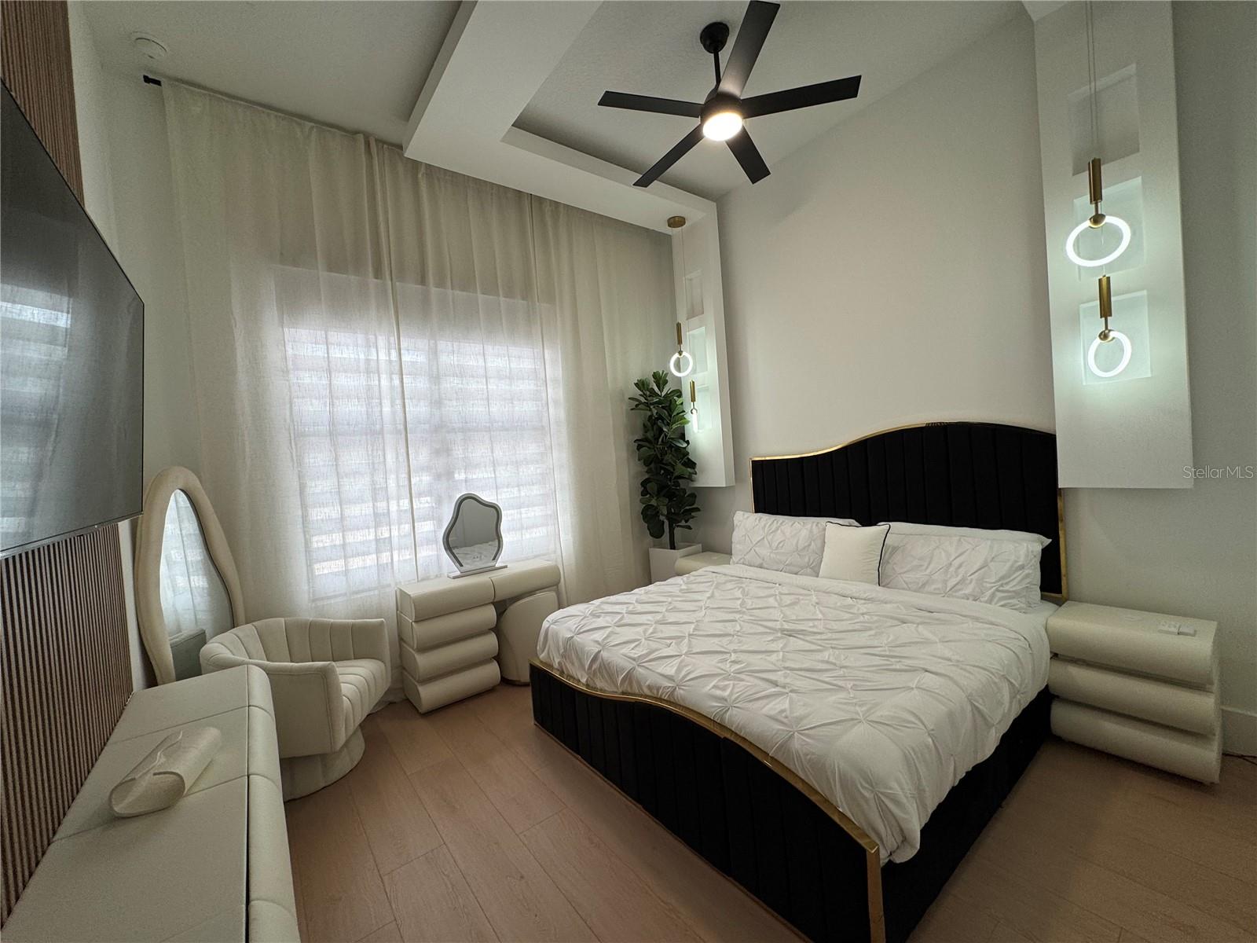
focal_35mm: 14
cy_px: 472
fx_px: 508
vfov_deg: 85.7
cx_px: 628
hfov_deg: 102.1
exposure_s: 1/120
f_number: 2.2
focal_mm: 2.22
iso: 64
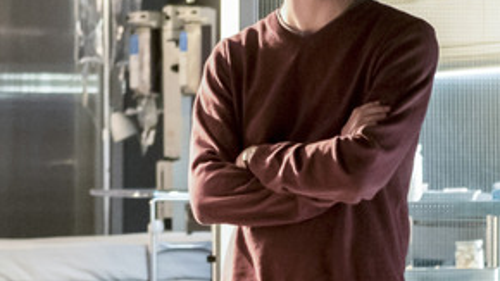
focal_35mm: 251
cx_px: -88
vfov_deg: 4.8
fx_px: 3327
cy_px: 194
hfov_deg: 8.5
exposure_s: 1/250
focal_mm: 89
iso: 8000
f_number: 4
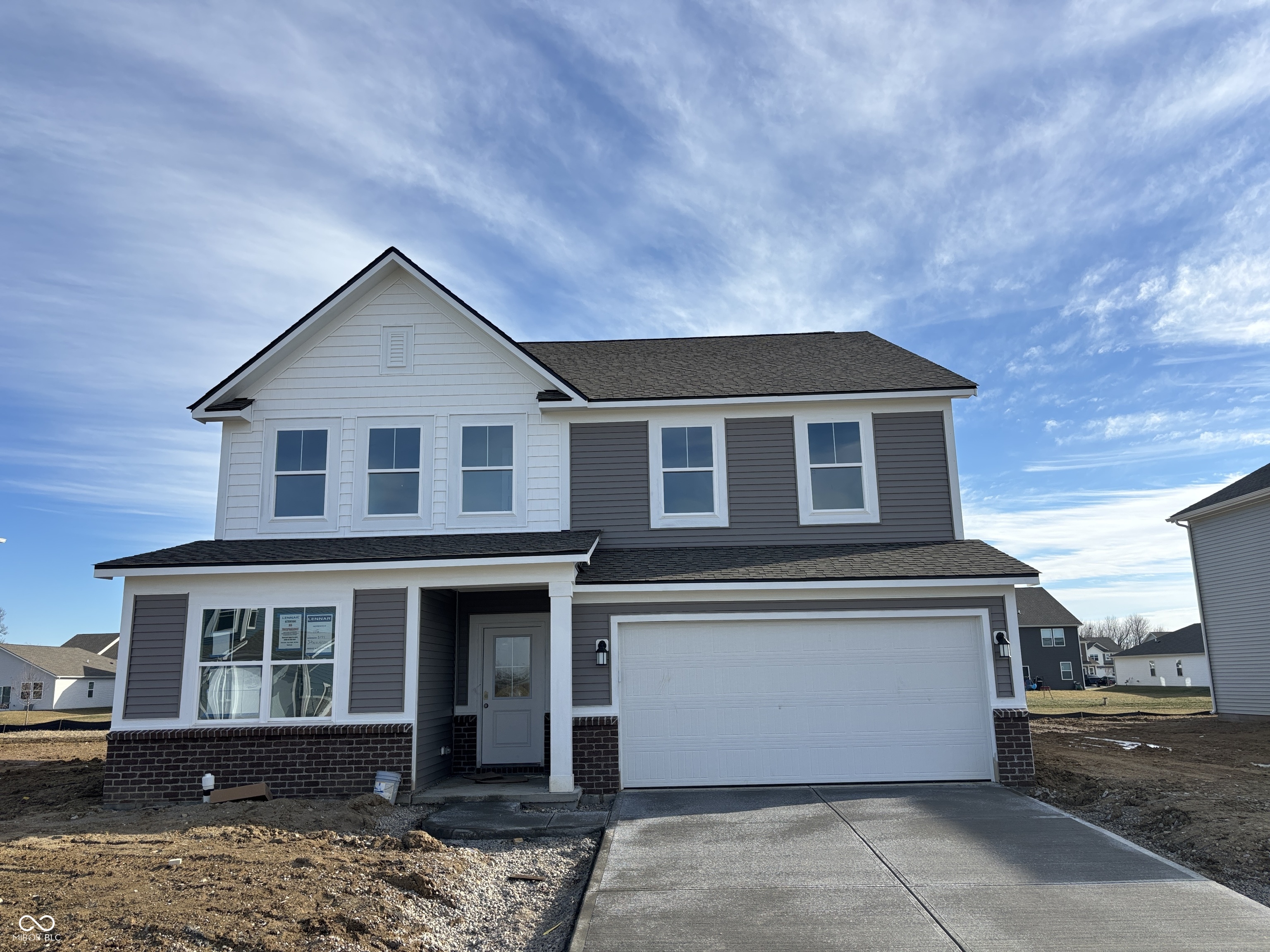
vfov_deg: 53.1
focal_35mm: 26
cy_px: 476
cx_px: 635
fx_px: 954
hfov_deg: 67.3
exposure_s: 1/3021
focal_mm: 5.96
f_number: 1.6
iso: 50
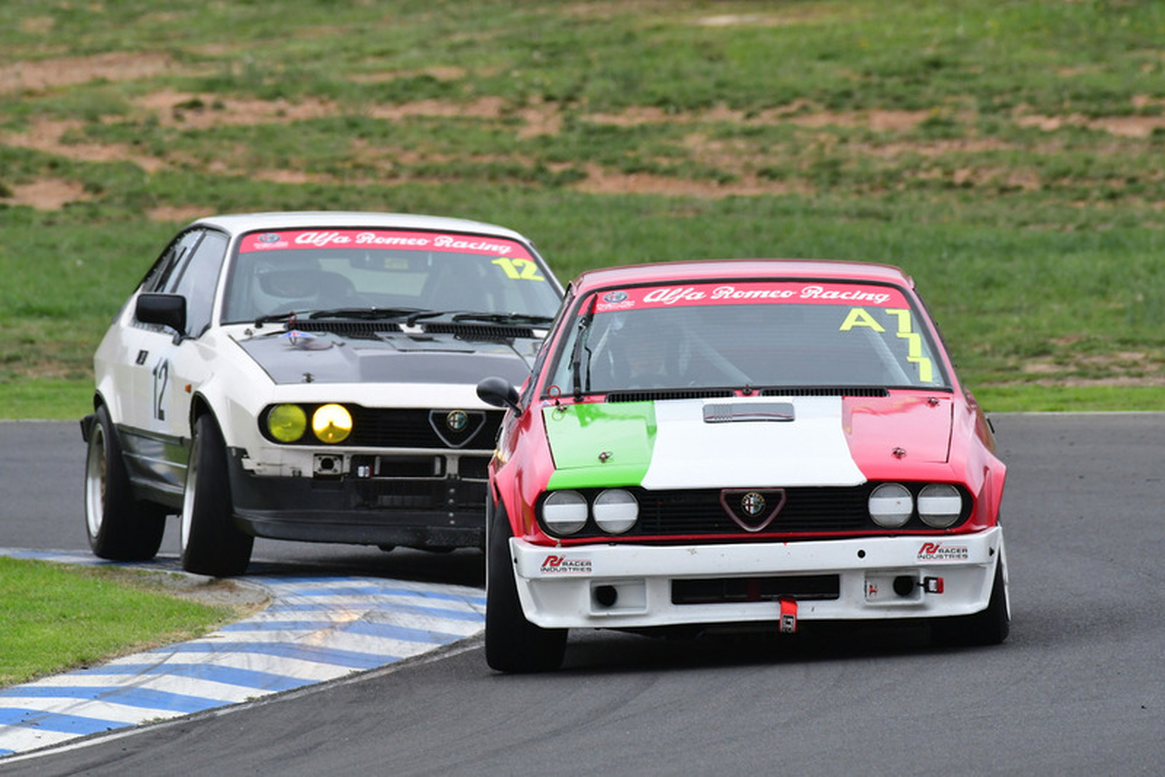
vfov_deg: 1.8
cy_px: 388
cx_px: 582
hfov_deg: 2.7
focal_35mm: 750
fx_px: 24278
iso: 1250
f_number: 11
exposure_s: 1/640
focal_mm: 500
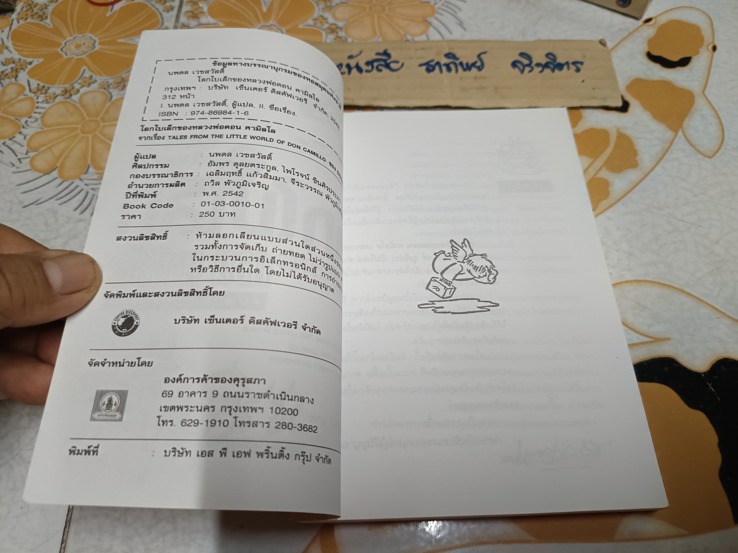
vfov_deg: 56.8
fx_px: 512
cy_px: 276
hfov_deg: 71.6
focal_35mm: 24
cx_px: 369
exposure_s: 1/50
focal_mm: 5.31
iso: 1055
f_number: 1.7
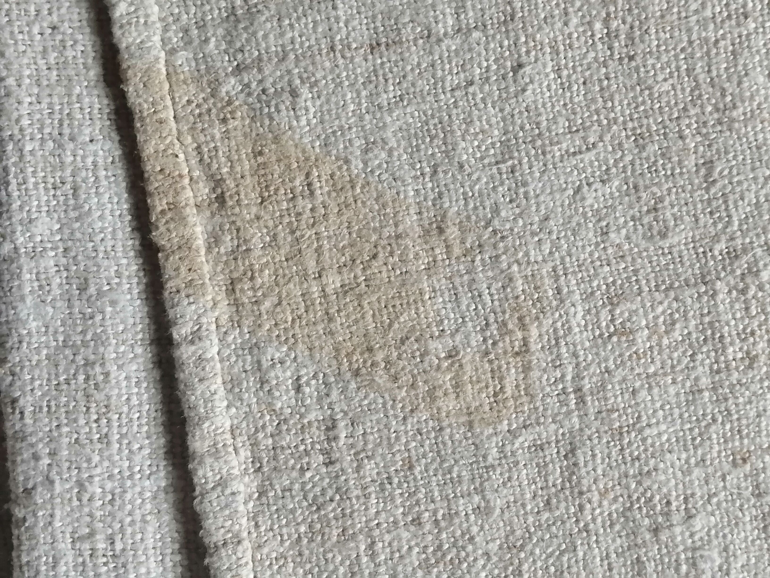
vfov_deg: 25.7
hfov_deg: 33.8
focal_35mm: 57
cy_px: 289
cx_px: 385
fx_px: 1268
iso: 250
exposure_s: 1/33.3
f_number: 1.8
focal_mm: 3.95
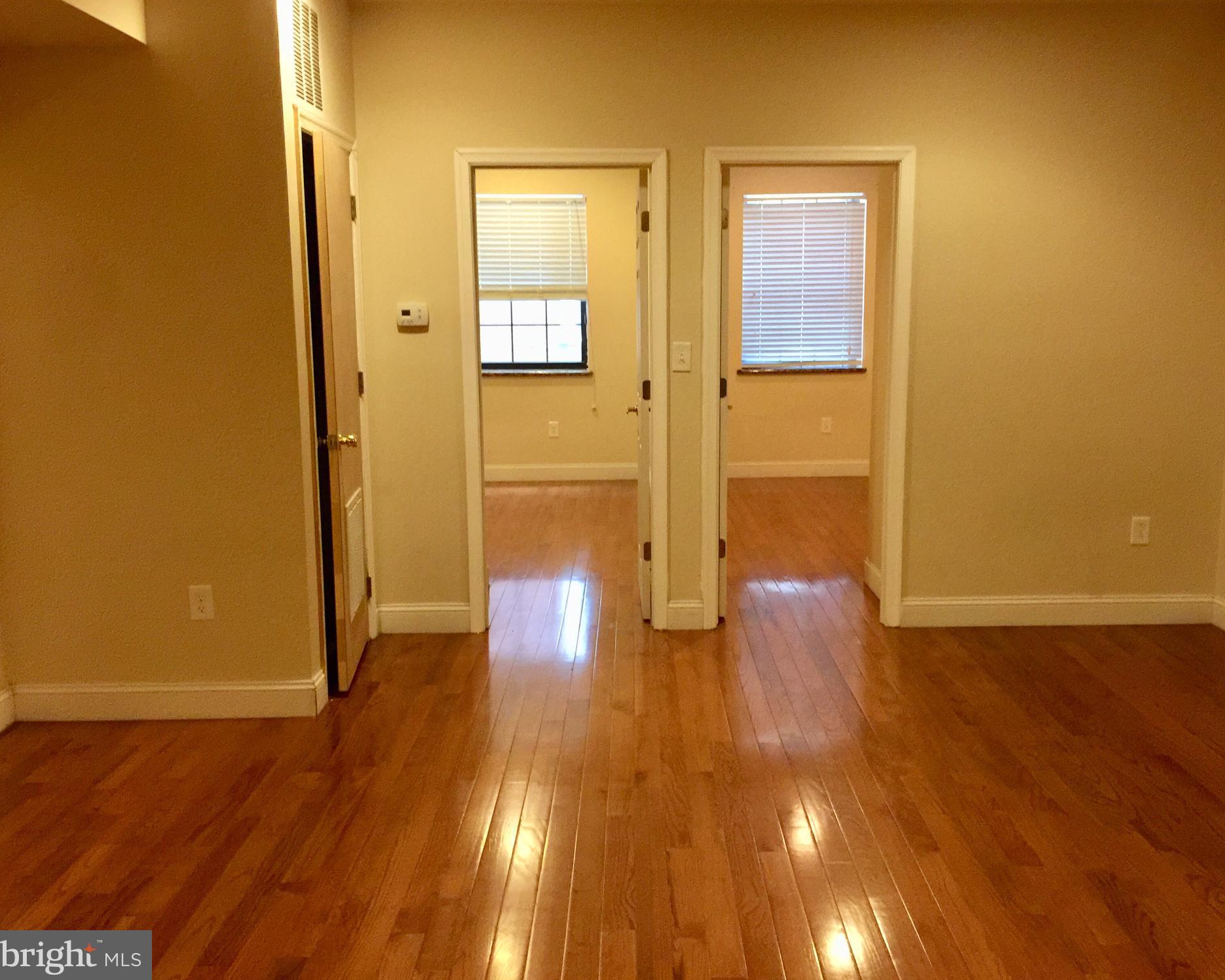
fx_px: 1124
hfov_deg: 57.1
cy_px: 481
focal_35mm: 31
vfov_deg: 47.1
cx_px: 659
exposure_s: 1/15
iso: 125
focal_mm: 4.15
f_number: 2.2
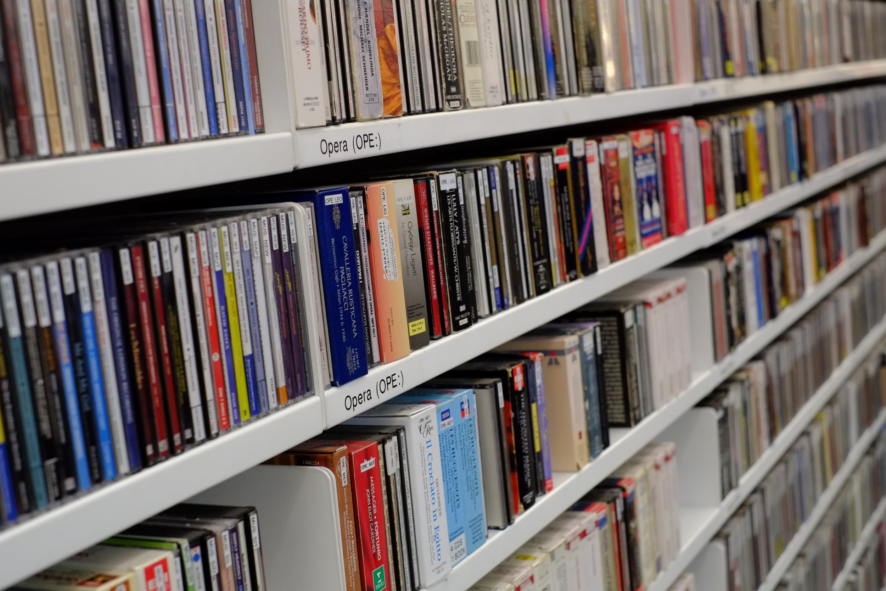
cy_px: 296
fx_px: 1304
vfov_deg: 25.5
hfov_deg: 37.5
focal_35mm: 53
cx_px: 443
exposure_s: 1/125
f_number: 4
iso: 3200
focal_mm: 35
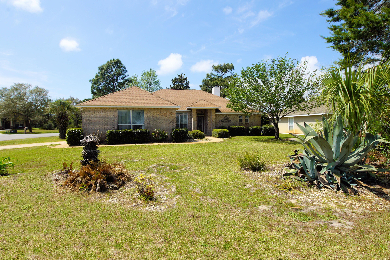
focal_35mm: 18
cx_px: 195
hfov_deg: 90.0
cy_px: 130
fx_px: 195
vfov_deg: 67.4
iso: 100
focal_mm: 12
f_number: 10
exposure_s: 1/125
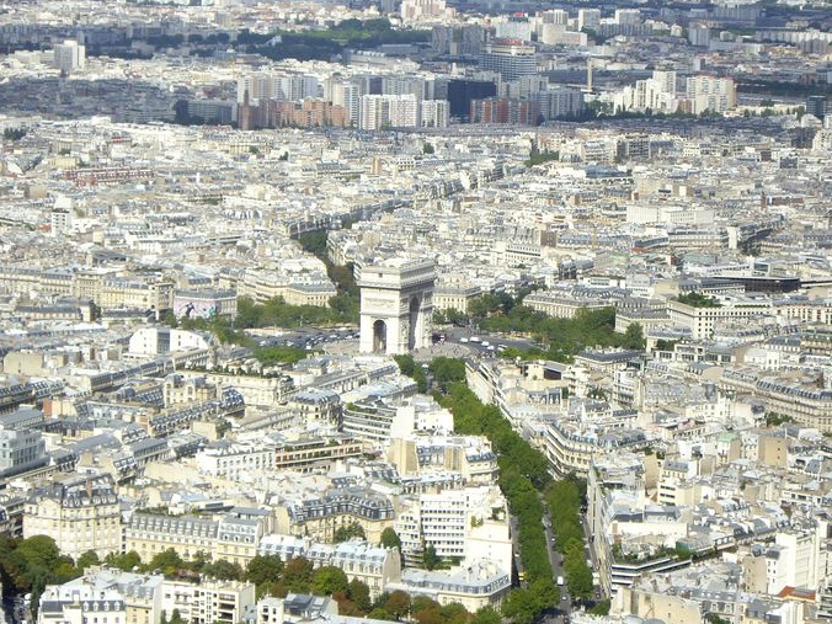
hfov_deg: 14.6
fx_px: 3245
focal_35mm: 135
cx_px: 481
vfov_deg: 11.0
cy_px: 263
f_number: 5.2
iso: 50
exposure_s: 1/320
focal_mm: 18.6
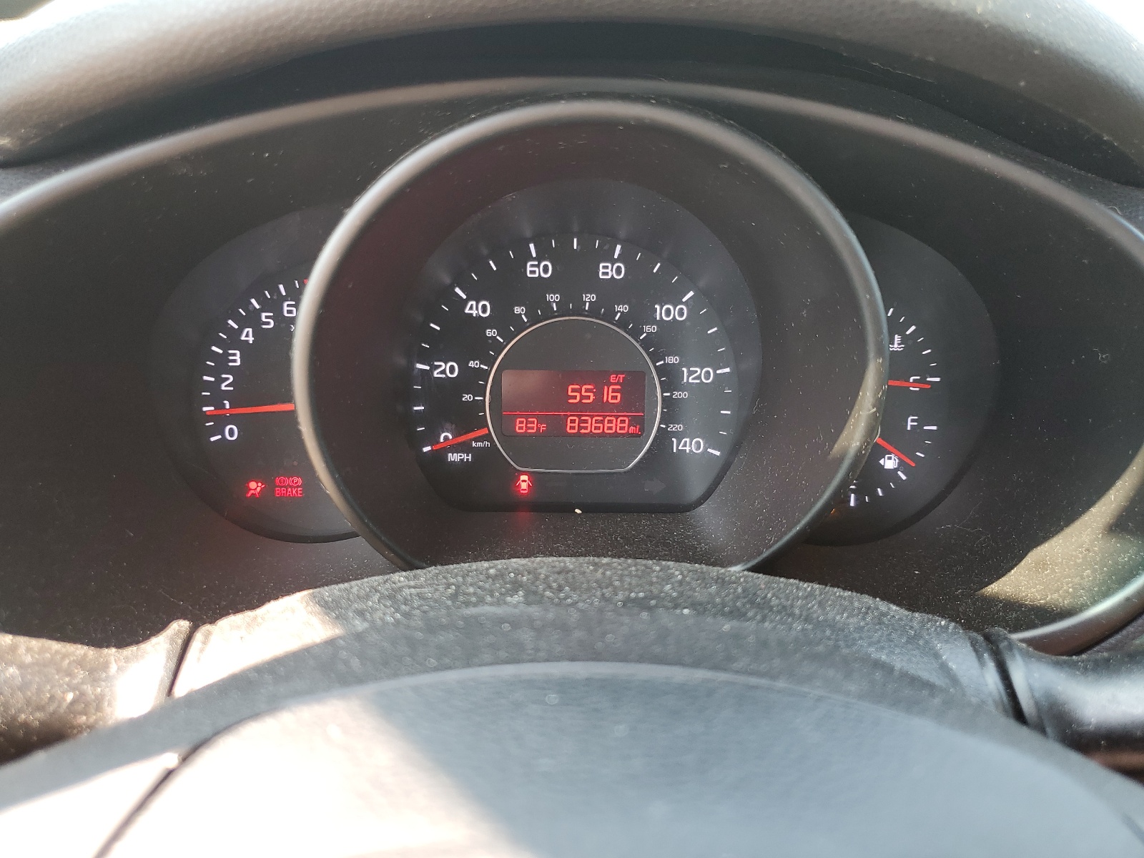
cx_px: 572
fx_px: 859
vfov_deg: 53.1
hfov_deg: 67.3
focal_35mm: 26
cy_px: 429
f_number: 1.5
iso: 50
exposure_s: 1/60.2
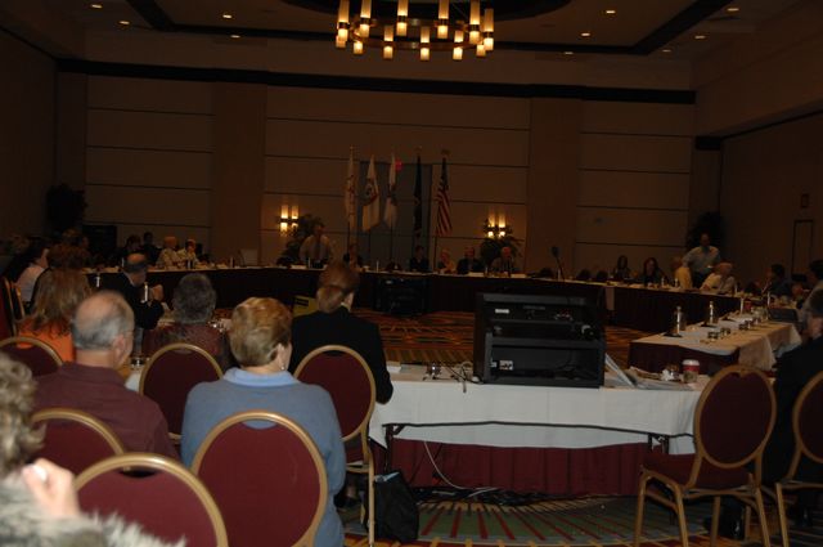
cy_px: 274
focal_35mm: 51
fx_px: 1164
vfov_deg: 26.4
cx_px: 412
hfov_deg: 38.9
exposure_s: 1/125
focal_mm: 34
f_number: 4.2
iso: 400
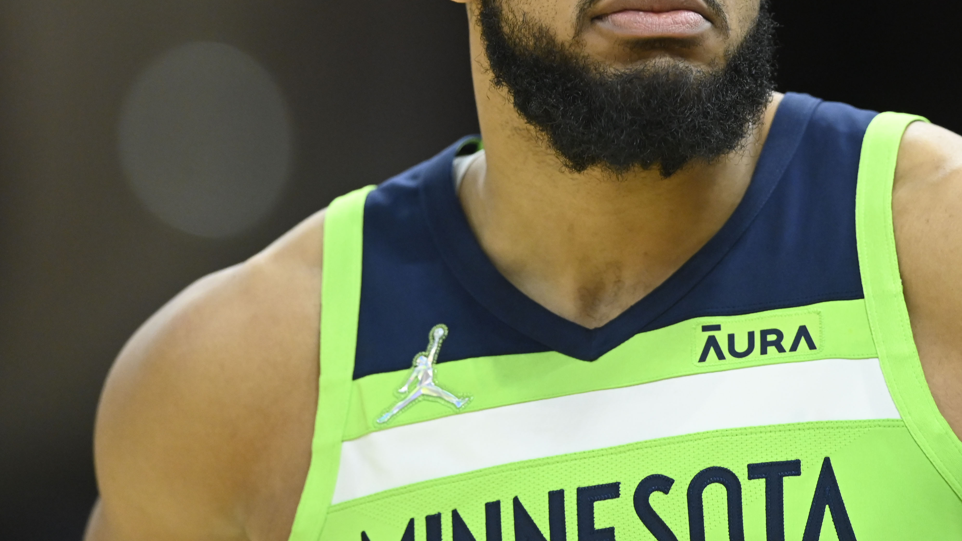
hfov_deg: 3.2
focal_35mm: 682
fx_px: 17397
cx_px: 603
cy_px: 63
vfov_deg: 1.8
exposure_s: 1/2000
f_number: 2.8
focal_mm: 400
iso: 4000
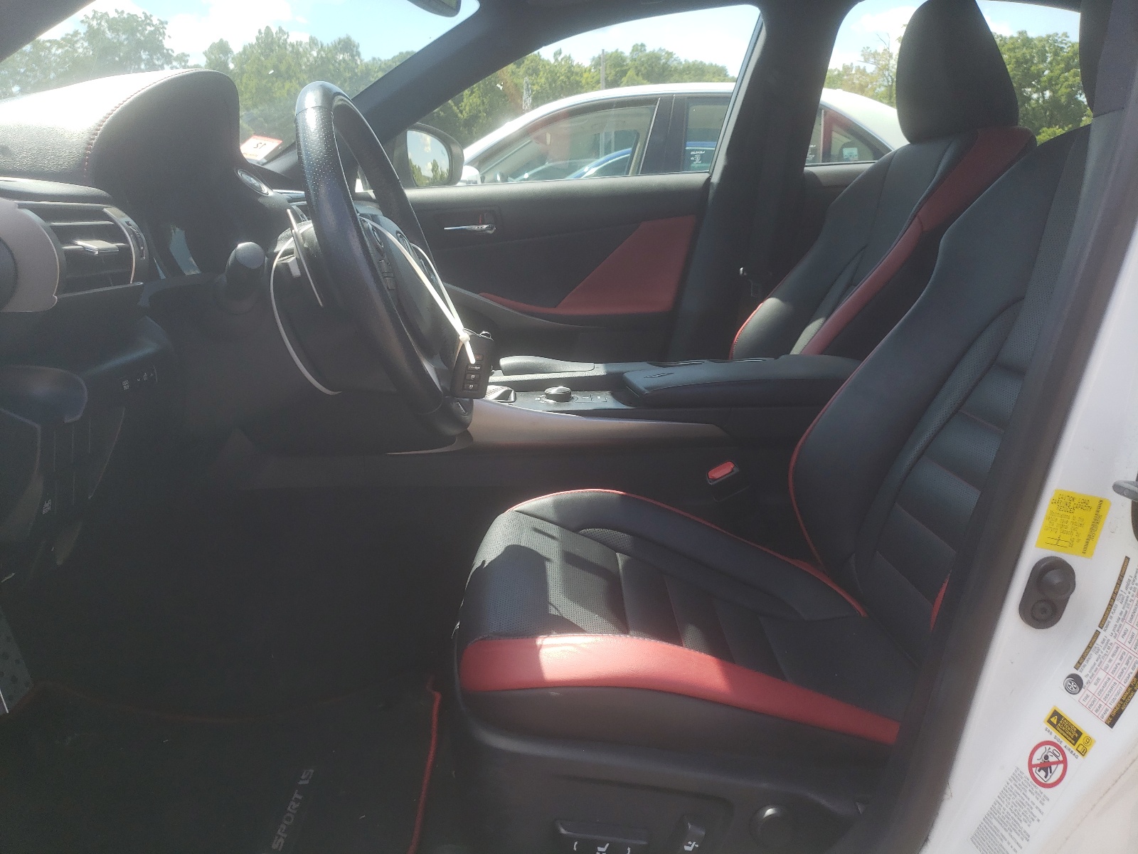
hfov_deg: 67.3
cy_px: 427
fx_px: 855
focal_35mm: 26
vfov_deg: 53.1
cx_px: 569
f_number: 1.5
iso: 50
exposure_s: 1/667
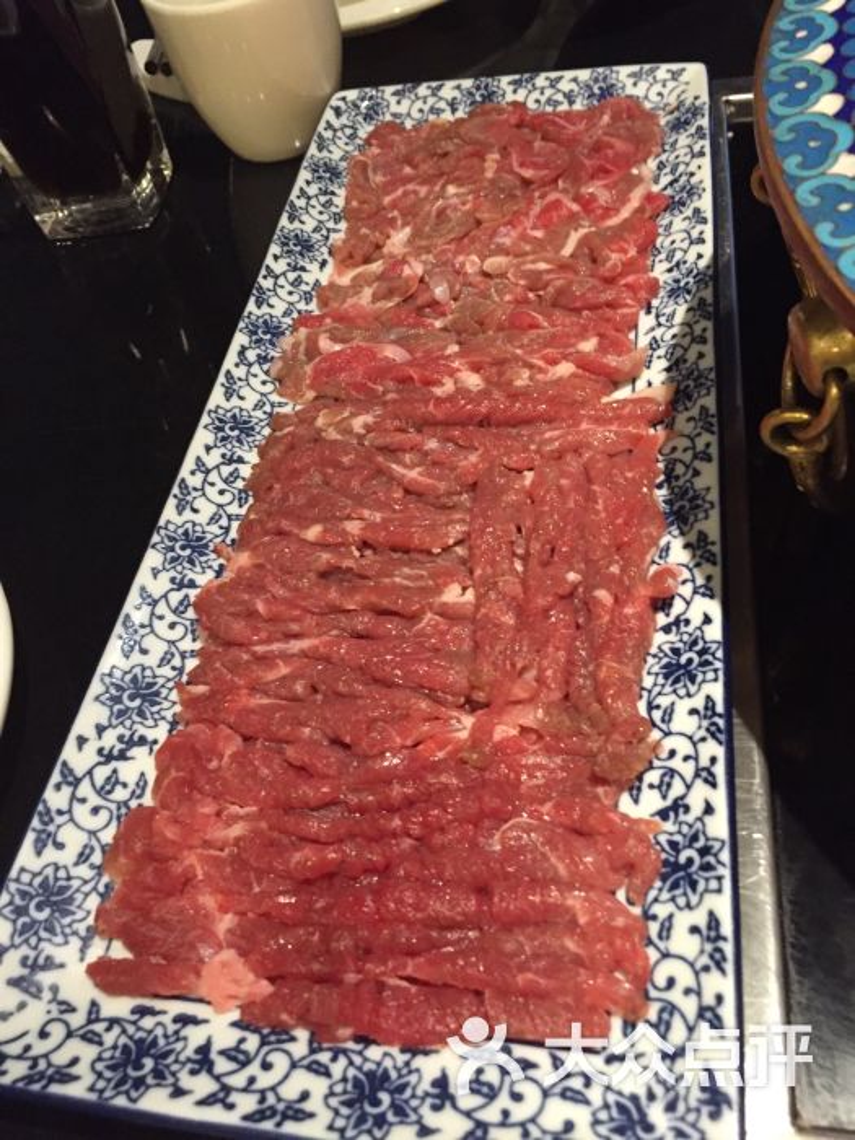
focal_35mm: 29
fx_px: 955
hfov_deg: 48.2
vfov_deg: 61.7
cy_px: 570
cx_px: 428
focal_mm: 4.15
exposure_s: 1/25
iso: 250
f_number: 2.2
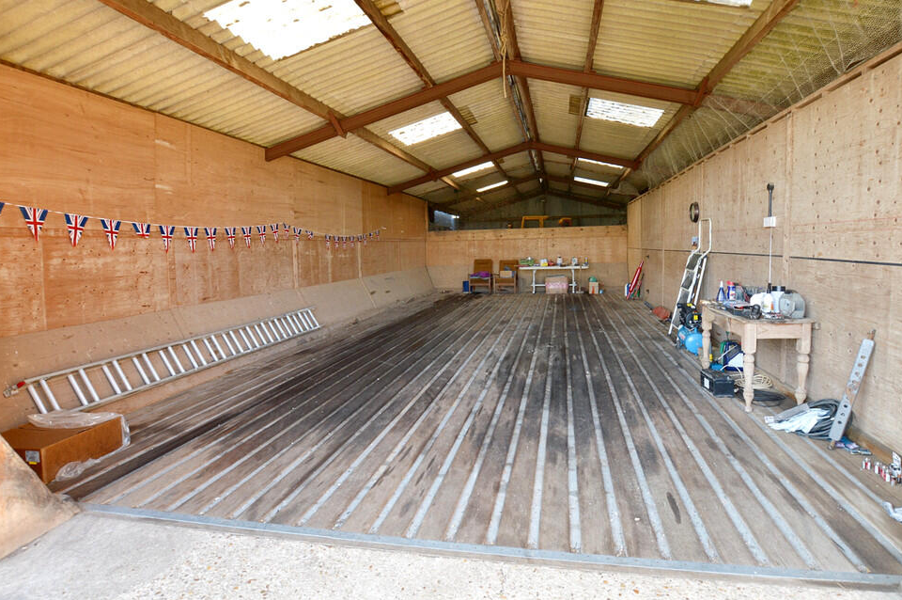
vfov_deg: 73.6
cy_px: 305
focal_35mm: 16
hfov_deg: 96.7
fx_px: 400
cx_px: 476
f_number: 8
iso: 200
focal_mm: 10
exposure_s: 1/20
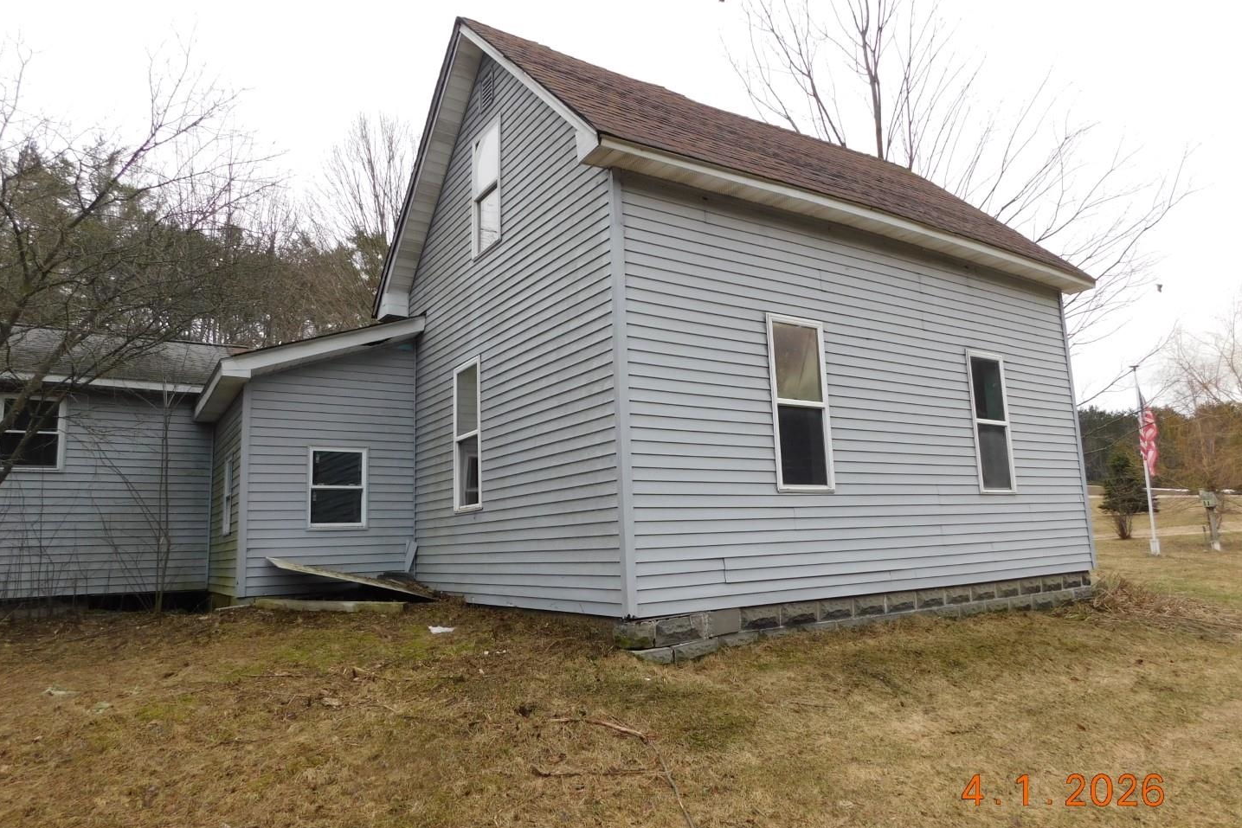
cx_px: 621
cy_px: 421
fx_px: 828
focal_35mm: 24
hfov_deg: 73.7
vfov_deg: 53.1
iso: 125
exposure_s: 1/640
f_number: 3
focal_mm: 4
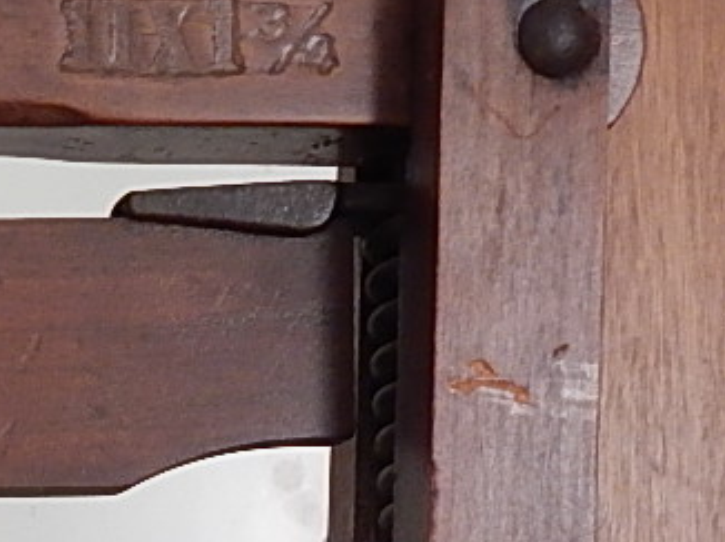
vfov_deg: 12.8
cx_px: -347
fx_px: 2260
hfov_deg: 16.6
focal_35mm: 108
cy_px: 882
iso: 220
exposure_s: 1/30
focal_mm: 4
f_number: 3
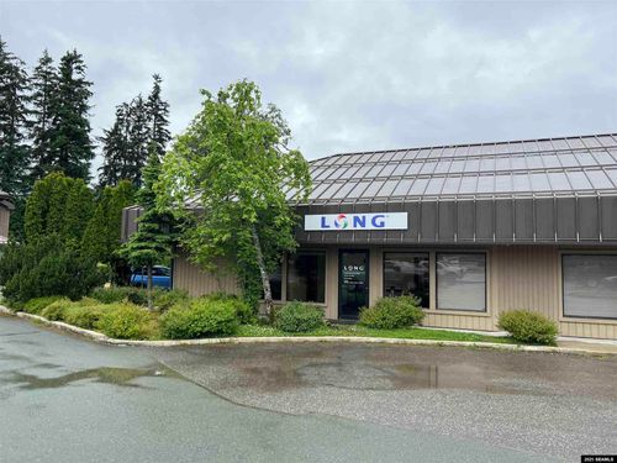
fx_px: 463
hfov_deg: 67.3
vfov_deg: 53.1
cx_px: 308
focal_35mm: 26
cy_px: 232
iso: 50
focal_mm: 5.7
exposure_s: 1/2299
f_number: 1.5
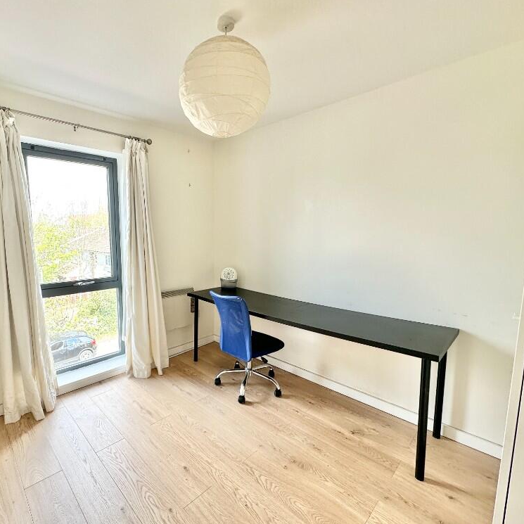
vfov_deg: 84.0
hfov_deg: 82.6
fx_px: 291
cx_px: 200
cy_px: 267
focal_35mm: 17
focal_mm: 2.22
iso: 40
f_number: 2.2
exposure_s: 1/99
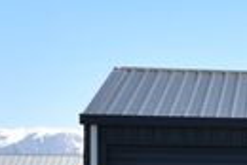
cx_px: 654
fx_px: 1463
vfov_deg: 6.4
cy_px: 224
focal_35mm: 213
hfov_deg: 8.5
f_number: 10
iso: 200
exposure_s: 1/400
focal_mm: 24
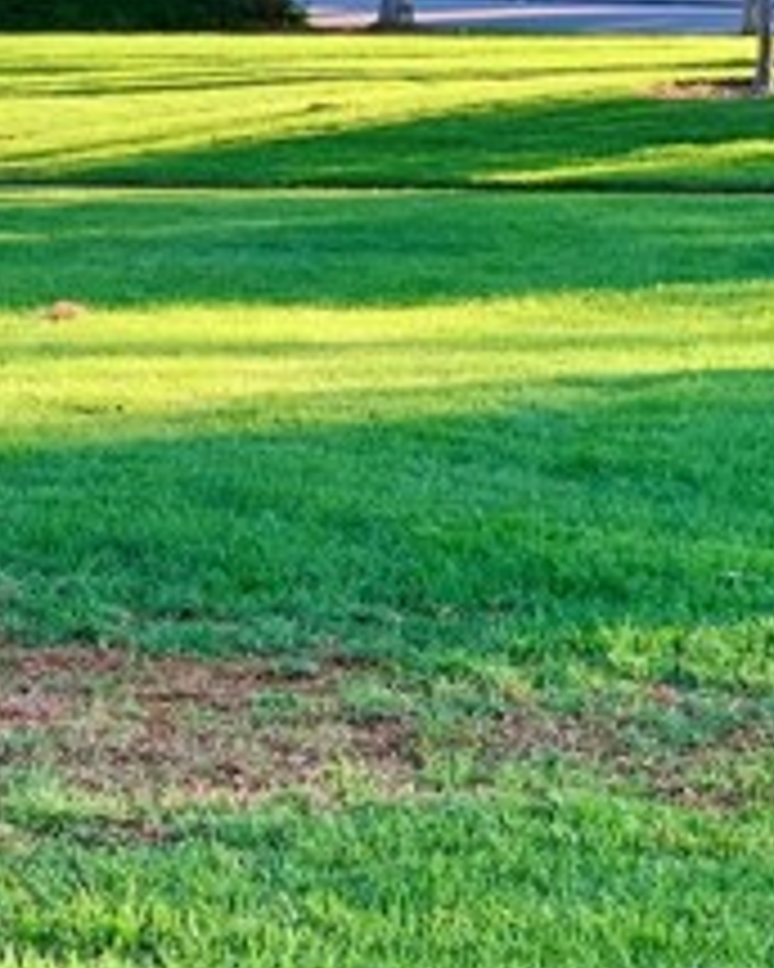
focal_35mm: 151
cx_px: -450
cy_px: 279
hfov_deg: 9.9
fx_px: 4324
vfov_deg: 12.7
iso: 16
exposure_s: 1/62
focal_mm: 6
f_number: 2.4
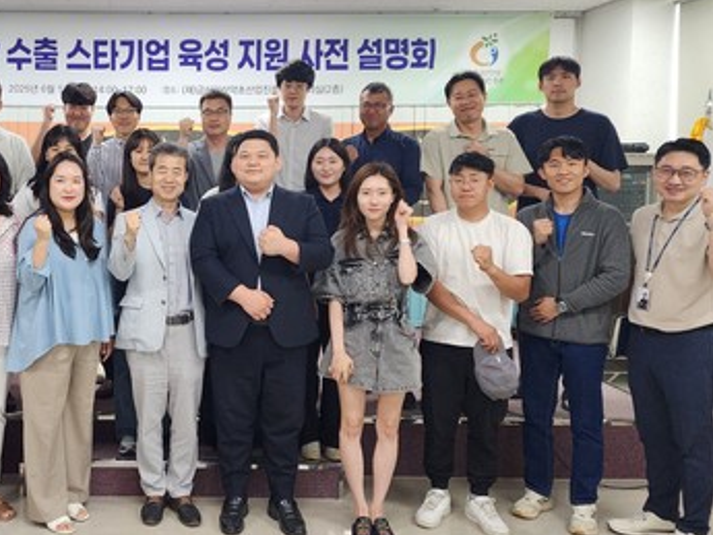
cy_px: 215
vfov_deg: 35.9
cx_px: 145
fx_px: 824
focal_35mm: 40
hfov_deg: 44.5
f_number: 1.8
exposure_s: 1/120
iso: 250
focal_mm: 6.4
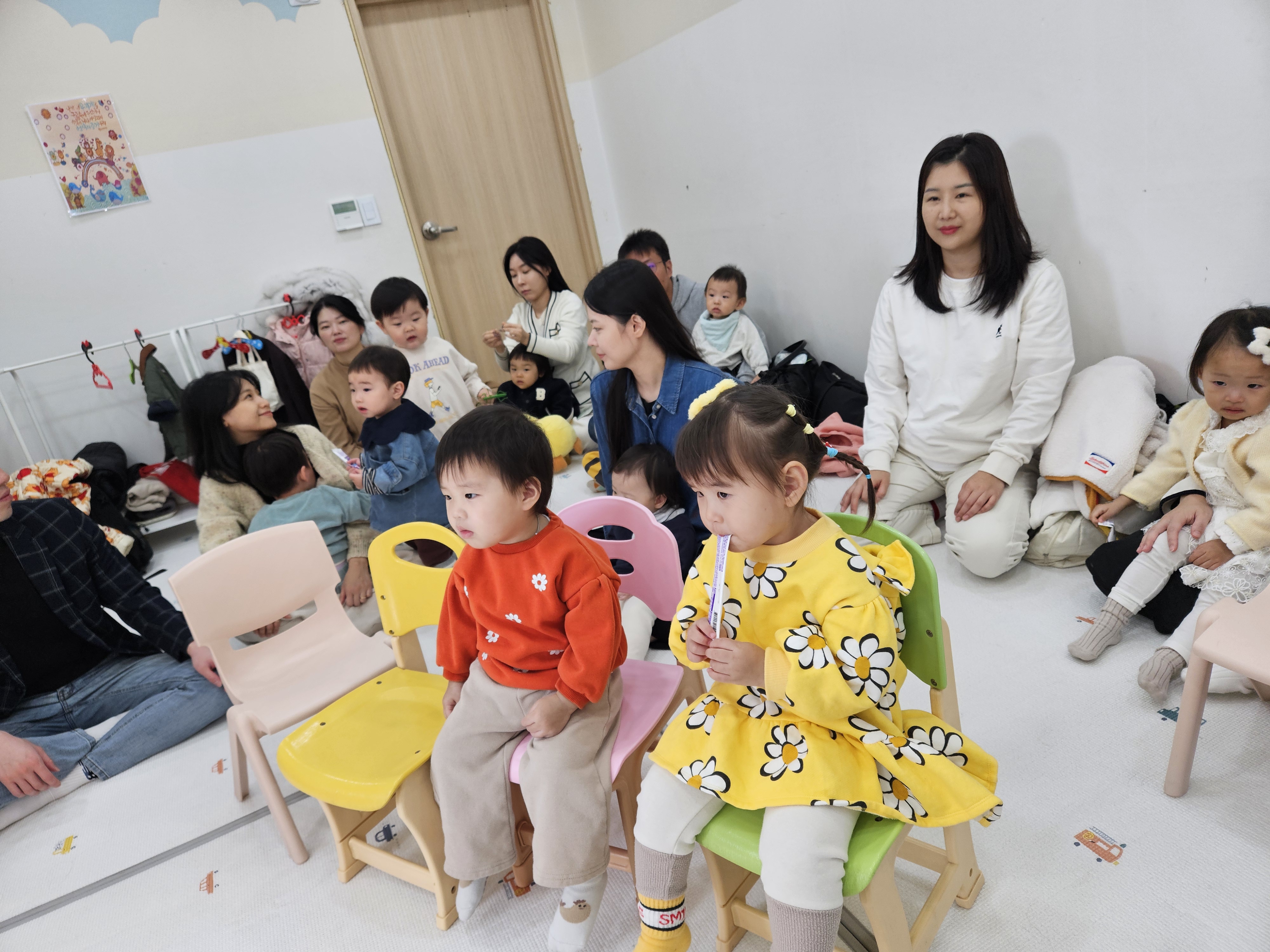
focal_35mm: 23
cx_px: 635
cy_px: 476
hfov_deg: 73.9
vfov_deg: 58.9
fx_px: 844
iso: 80
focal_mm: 5.4
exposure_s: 1/120
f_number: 1.8
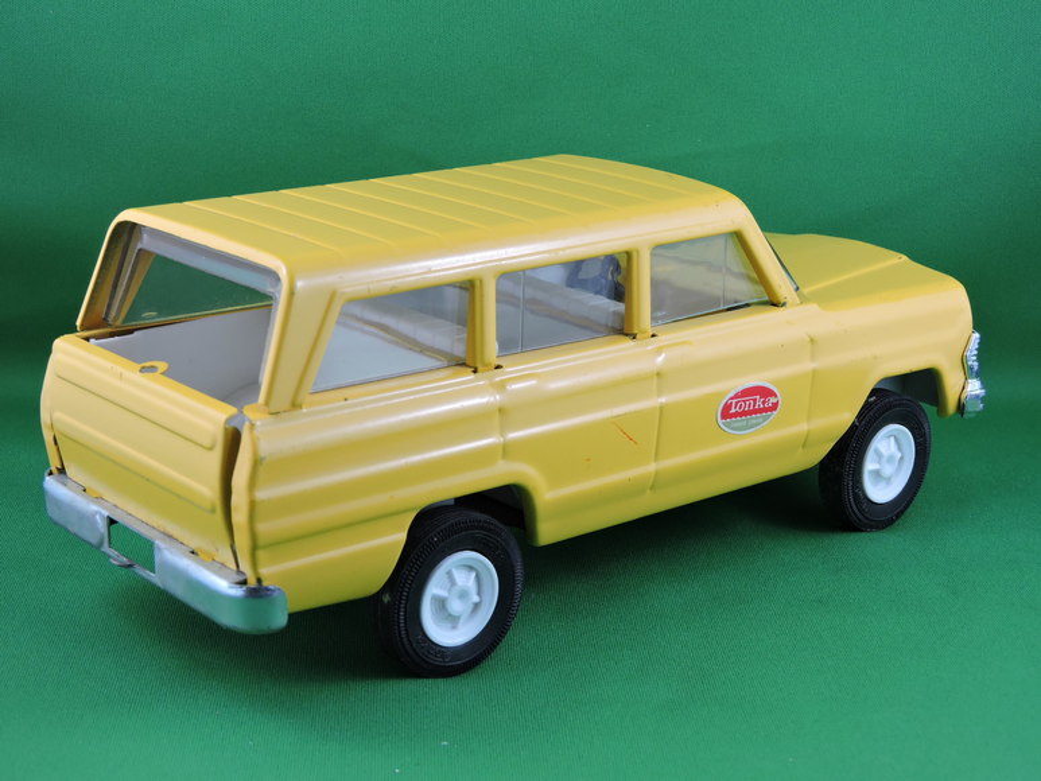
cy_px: 390
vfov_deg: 22.6
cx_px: 520
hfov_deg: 29.8
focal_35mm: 65
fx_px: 1955
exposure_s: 1/30
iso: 110
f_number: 4.2
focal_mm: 11.6
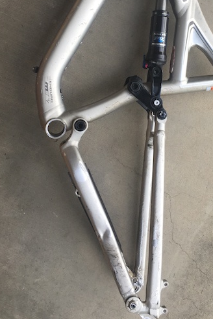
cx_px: 147
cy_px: 73
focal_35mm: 49
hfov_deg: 27.3
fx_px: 435
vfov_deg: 39.1
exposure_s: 1/120
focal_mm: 4.15
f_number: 2.2
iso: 32
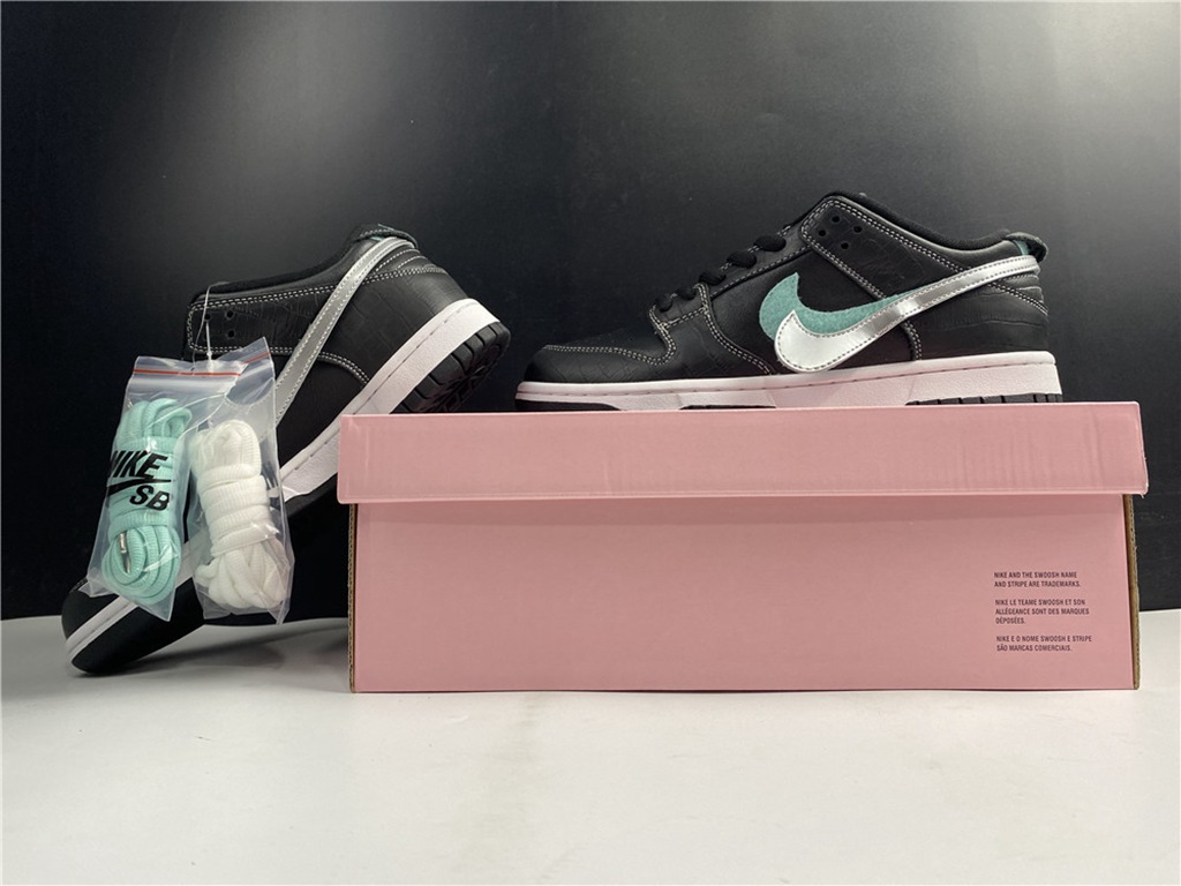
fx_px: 887
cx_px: 590
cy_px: 443
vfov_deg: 53.1
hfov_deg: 67.3
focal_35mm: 26
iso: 64
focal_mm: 4.25
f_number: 1.8
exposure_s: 1/100
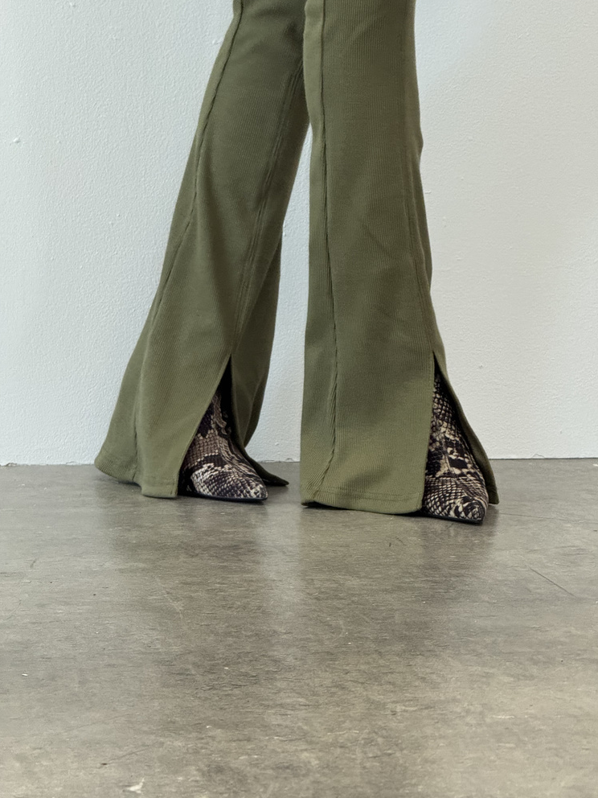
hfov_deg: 12.2
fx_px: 2787
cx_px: 299
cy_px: 397
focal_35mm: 121
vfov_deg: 16.3
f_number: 2.8
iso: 320
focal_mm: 15.66
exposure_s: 1/100
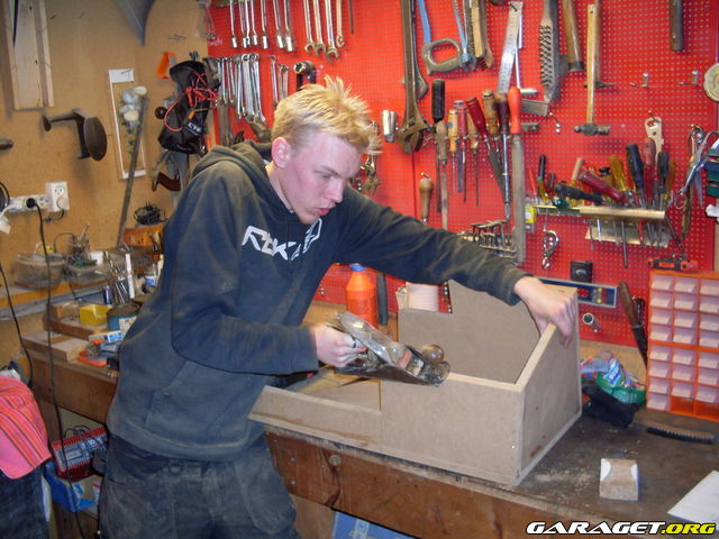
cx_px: 360
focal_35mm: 38
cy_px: 270
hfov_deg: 49.0
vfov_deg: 37.7
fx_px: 789
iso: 100
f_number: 2.8
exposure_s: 1/45
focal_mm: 6.3
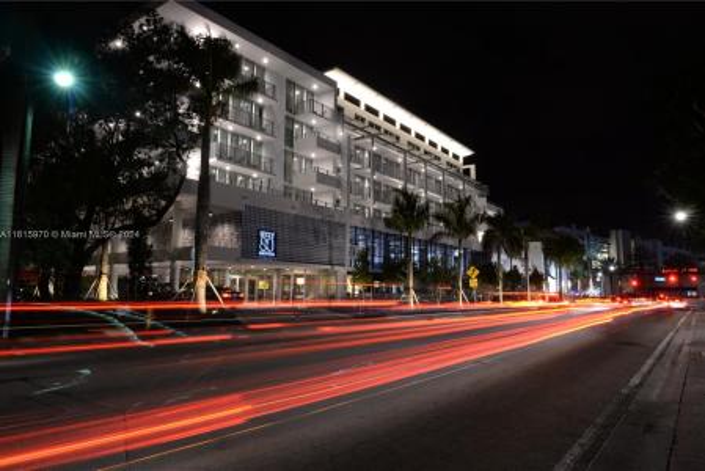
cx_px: 352
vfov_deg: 53.2
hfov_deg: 73.7
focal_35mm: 24
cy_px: 236
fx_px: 470
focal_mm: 24
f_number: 20
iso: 250
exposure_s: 6
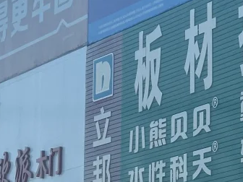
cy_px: 142
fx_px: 1446
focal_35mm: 206
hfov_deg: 9.4
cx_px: 314
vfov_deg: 7.2
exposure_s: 1/3597
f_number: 1.78
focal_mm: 6.86
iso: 64
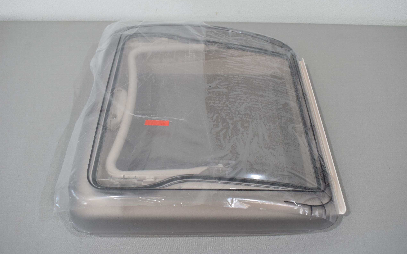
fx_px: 394
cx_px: 205
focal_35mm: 36
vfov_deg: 35.8
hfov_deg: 54.6
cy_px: 123
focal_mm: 23
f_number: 5.6
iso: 400
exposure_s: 1/125
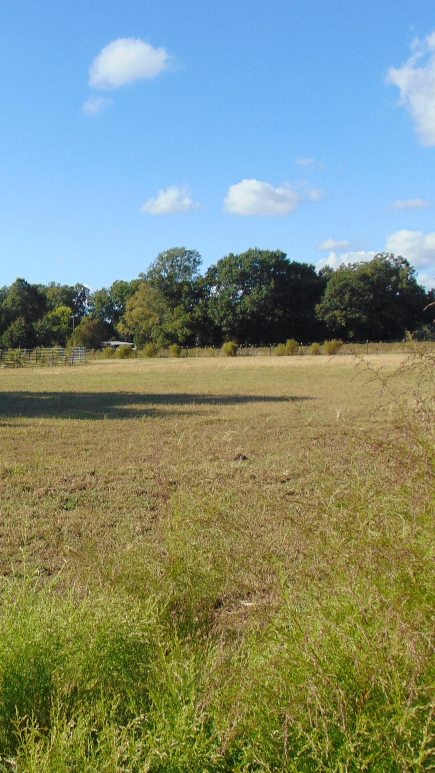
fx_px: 861
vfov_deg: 48.3
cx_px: -7
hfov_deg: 26.7
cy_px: 420
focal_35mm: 42
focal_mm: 4.5
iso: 80
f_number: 7.7
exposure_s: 1/200
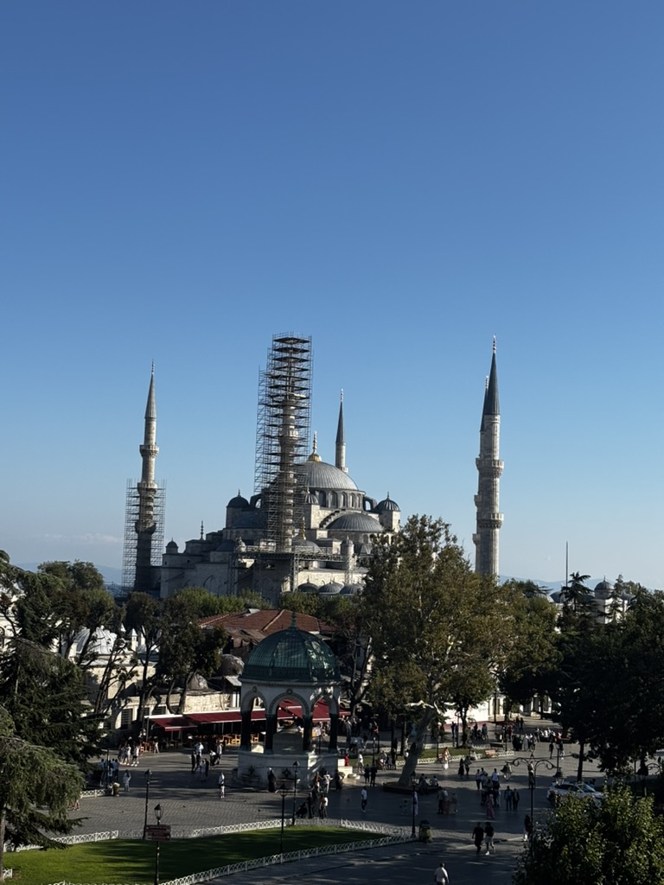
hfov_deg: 28.0
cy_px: 442
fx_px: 1330
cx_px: 332
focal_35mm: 52
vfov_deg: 36.8
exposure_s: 1/3021
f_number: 1.6
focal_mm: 5.96
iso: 32
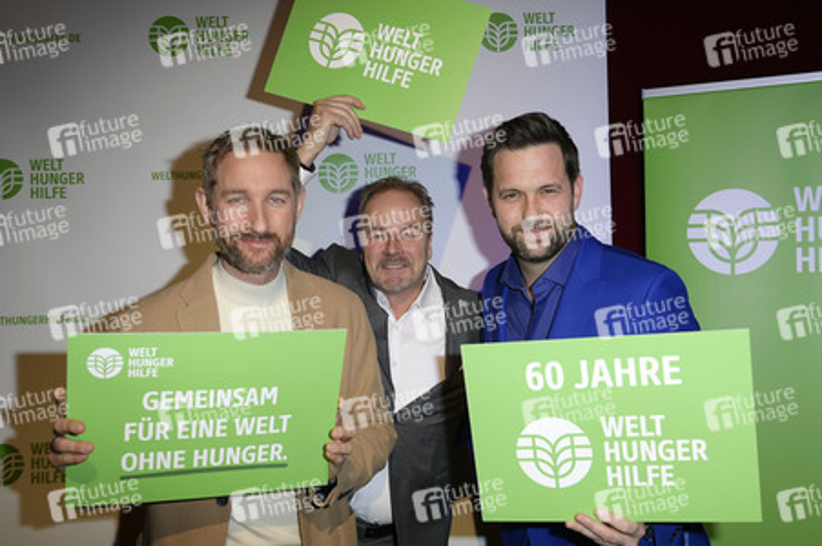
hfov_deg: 54.5
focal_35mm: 35
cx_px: 411
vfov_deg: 37.8
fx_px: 799
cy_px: 273
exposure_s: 1/250
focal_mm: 35
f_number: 5.6
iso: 400
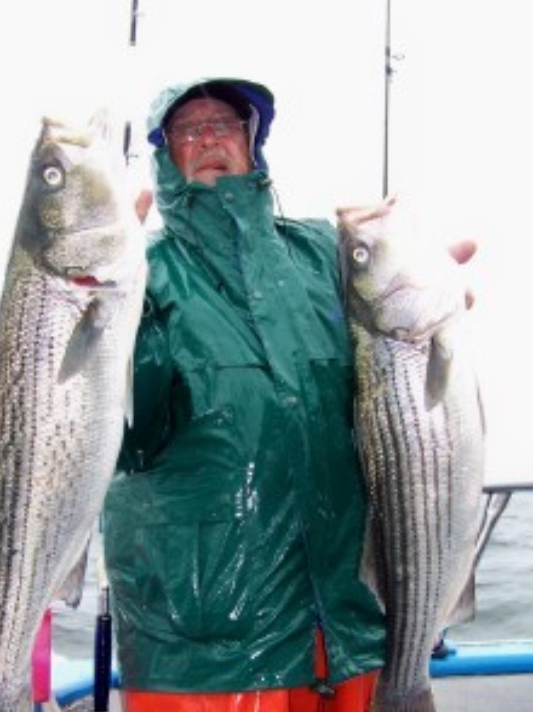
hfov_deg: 29.6
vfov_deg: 38.7
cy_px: 446
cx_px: 250
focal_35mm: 49
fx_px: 1007
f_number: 2.8
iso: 64
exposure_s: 1/100
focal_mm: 5.85
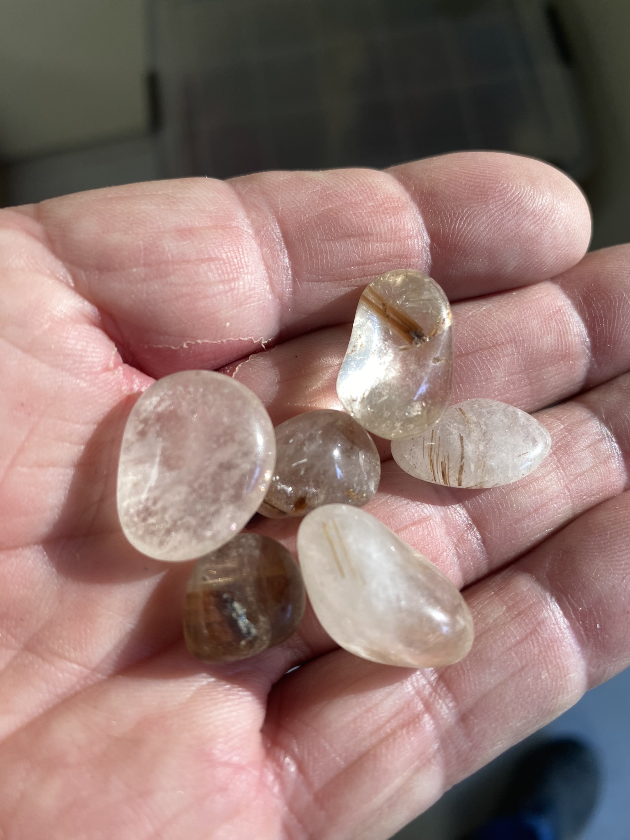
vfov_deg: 69.4
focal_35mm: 25
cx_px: 315
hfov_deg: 54.9
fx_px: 607
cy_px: 420
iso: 64
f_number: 1.8
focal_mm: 4.25
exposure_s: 1/120
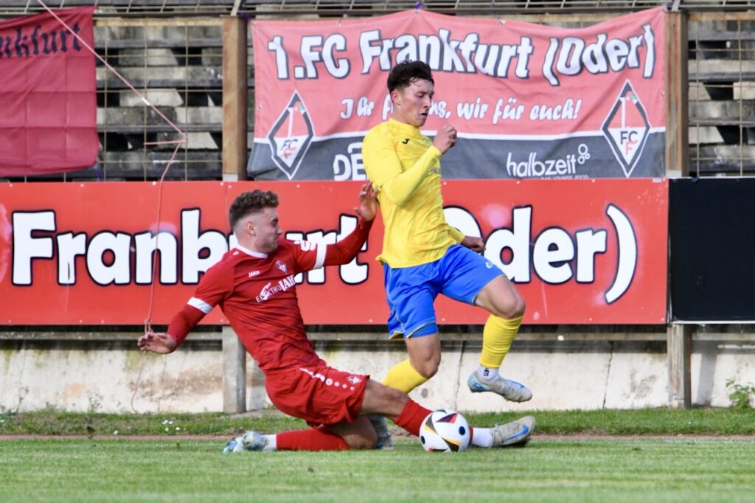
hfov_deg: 5.7
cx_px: 378
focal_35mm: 360
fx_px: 7547
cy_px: 252
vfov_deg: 3.8
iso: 2200
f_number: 5.6
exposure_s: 1/1600
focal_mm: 360
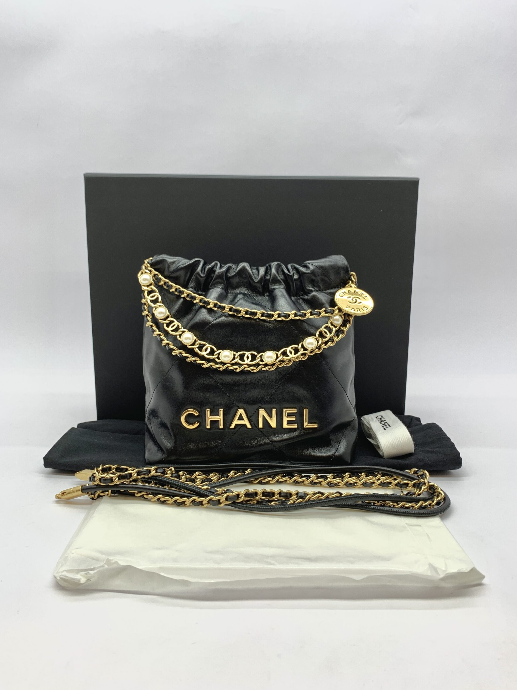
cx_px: 258
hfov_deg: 53.1
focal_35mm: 26
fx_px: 518
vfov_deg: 67.3
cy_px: 345
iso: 32
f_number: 1.8
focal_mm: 4.25
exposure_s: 1/100
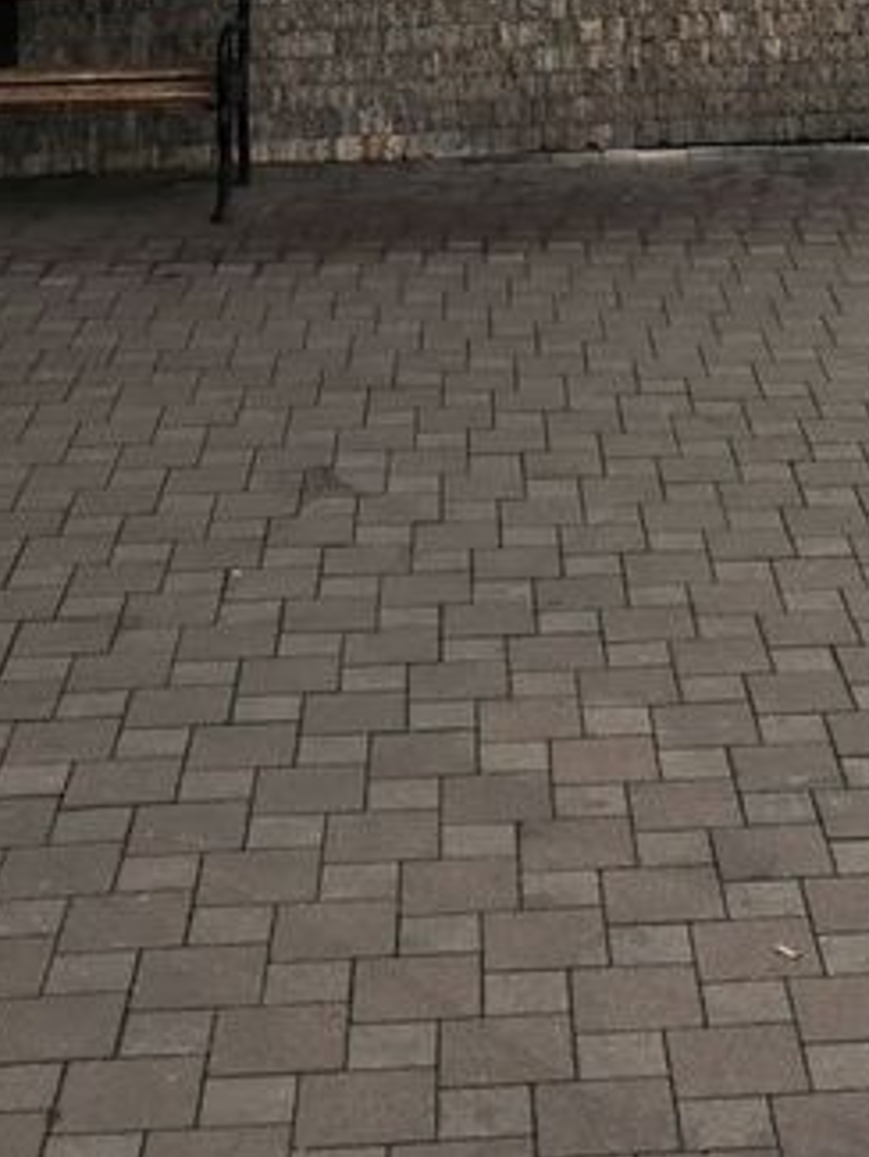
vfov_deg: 21.6
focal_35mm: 81
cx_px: 823
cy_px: -383
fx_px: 2709
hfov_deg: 17.9
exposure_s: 1/368
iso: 50
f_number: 1.8
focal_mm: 4.75
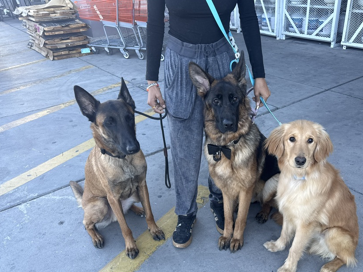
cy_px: 167
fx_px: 315
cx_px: 214
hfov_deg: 59.6
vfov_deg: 46.5
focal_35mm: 30
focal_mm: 6.76
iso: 80
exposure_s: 1/305
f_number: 1.78
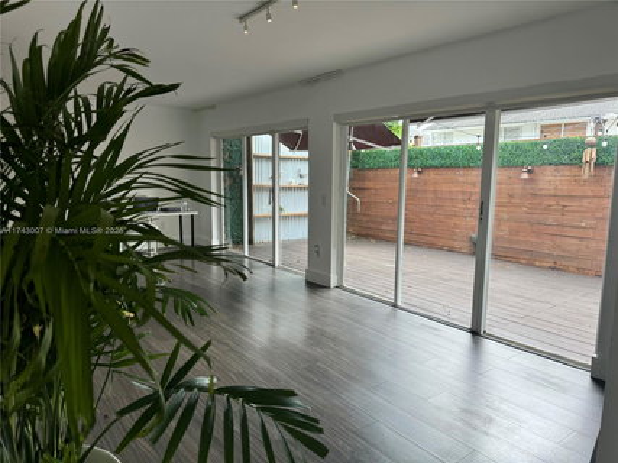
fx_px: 428
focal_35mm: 24
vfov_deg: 56.8
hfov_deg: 71.6
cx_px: 309
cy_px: 232
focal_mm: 6.76
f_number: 1.78
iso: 64
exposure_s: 1/174
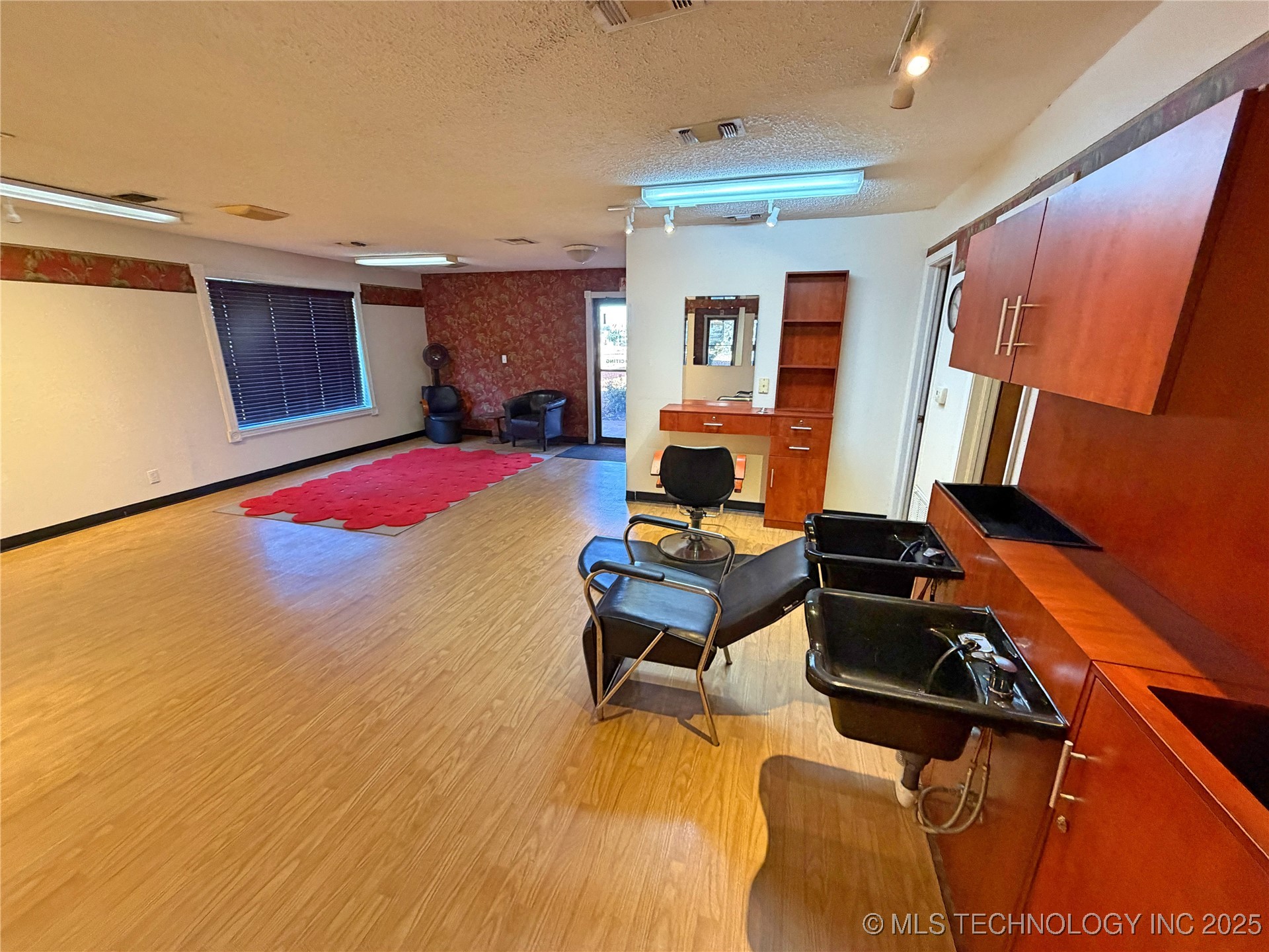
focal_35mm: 14
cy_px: 476
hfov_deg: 102.1
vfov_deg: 85.7
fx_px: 513
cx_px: 634
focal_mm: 2.22
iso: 320
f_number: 2.2
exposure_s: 1/60
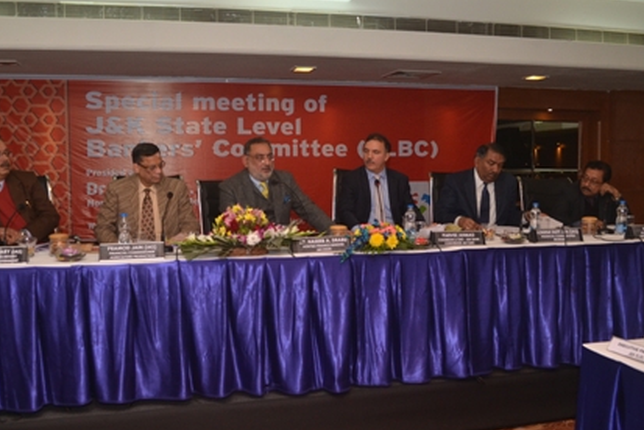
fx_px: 609
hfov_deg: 55.8
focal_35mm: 34
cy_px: 213
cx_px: 312
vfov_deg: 38.9
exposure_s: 1/125
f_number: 4.5
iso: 800
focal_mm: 18
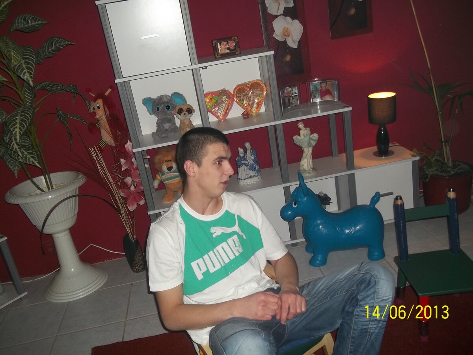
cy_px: 178
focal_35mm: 32
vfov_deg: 44.2
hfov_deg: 56.8
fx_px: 437
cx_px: 236
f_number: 2.9
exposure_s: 1/30
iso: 80
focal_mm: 5.7
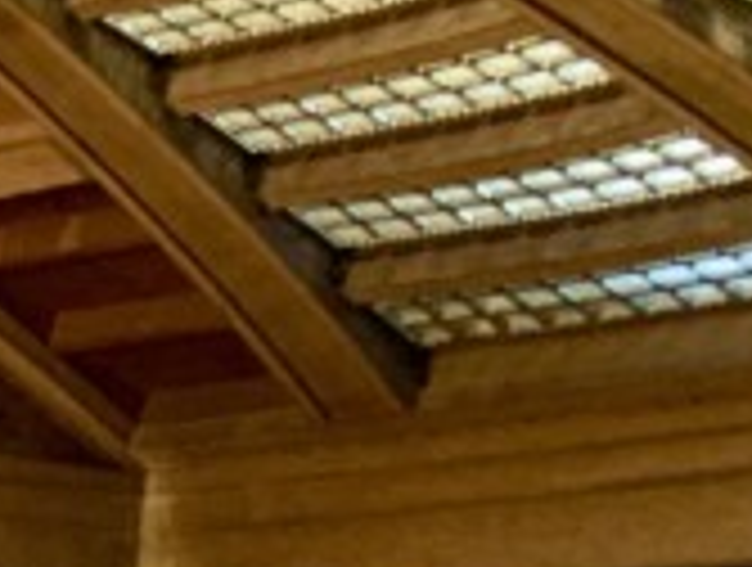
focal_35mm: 159
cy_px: 1426
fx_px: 3462
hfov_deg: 10.1
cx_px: -1297
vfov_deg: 8.5
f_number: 1.8
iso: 100
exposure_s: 1/50
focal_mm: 4.25
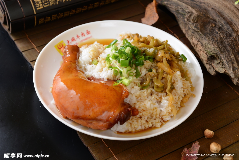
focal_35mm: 70
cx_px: 120
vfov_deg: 19.5
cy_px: 80
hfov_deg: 28.8
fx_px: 465
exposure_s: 1/125
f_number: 8
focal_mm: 70
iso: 100
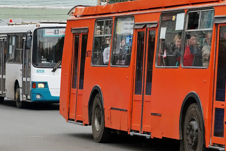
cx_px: 240
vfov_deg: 7.1
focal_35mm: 194
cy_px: 20
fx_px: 1217
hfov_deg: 10.5
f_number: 5.6
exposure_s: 1/800
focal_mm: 60
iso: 800
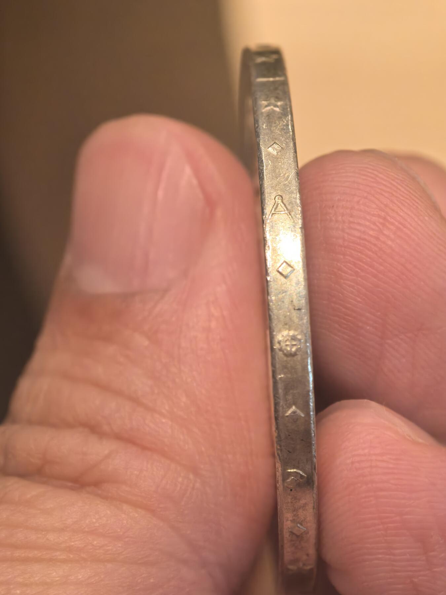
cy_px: 298
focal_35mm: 95
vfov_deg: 20.7
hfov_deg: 15.6
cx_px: 223
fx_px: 1632
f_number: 3
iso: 800
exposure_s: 1/50
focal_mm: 14.6
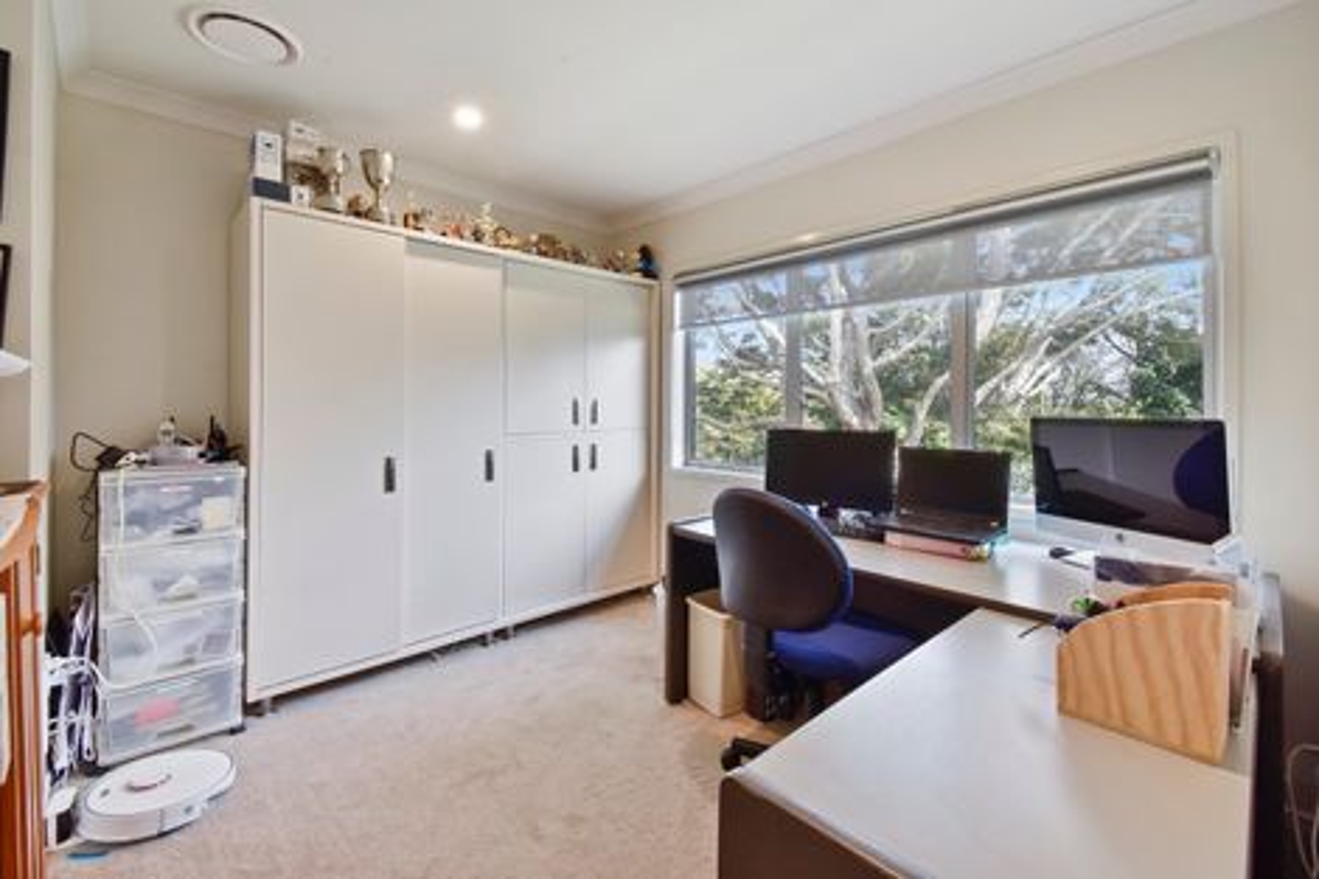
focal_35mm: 15
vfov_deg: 77.3
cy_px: 440
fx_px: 549
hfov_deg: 100.4
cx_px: 660
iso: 500
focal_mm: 10
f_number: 10
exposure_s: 1/5
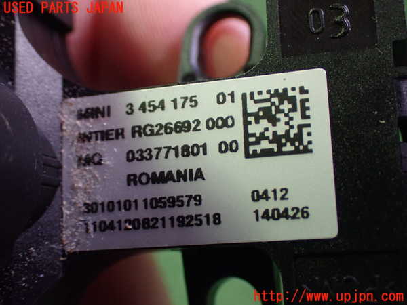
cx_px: 204
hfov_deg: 35.5
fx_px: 635
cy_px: 152
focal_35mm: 54
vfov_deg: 27.0
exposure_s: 1/50
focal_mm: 9.65
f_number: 3.3
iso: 800
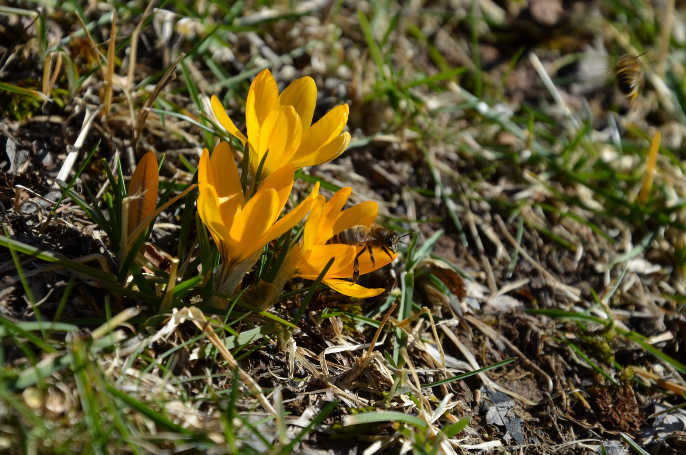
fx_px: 2995
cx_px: 343
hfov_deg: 13.1
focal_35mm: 158
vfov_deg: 8.7
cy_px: 228
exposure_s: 1/320
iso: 100
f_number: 8
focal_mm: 105
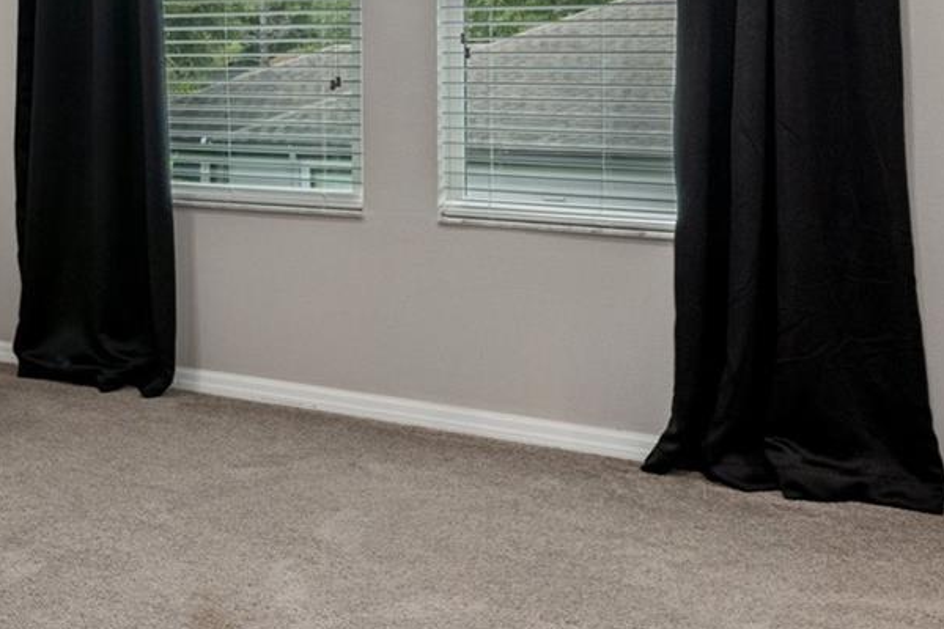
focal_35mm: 48
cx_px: -129
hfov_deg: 34.6
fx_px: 1259
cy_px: 90
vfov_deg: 27.3
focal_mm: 12
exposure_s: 1/1.67
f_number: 8
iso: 250
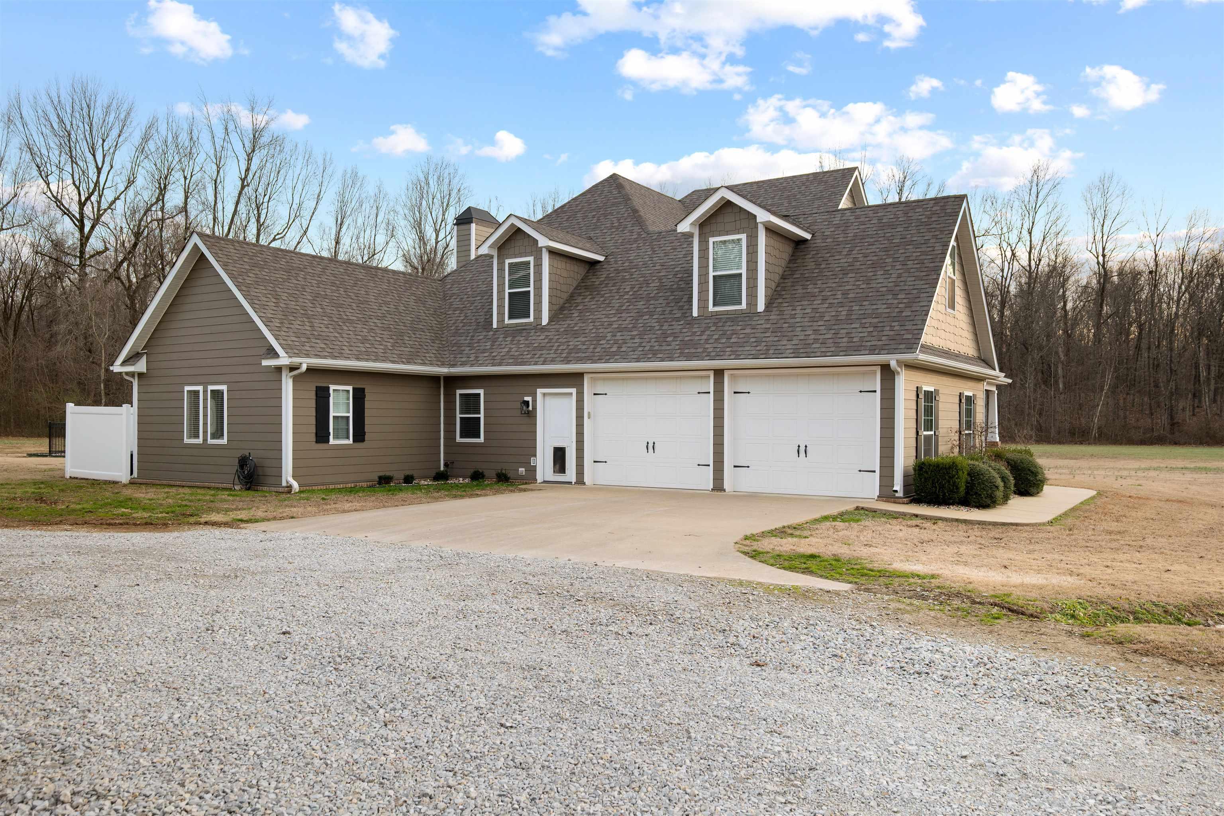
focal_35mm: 28
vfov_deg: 46.4
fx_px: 952
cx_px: 612
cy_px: 408
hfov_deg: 65.5
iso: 200
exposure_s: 1/60
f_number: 6.3
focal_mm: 28
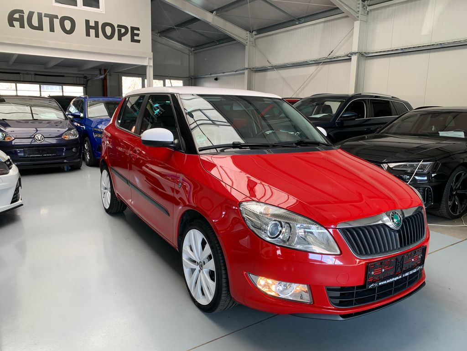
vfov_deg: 53.1
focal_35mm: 26
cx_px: 234
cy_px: 176
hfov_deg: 67.3
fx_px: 351
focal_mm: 4.25
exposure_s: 1/121
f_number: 1.8
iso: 50
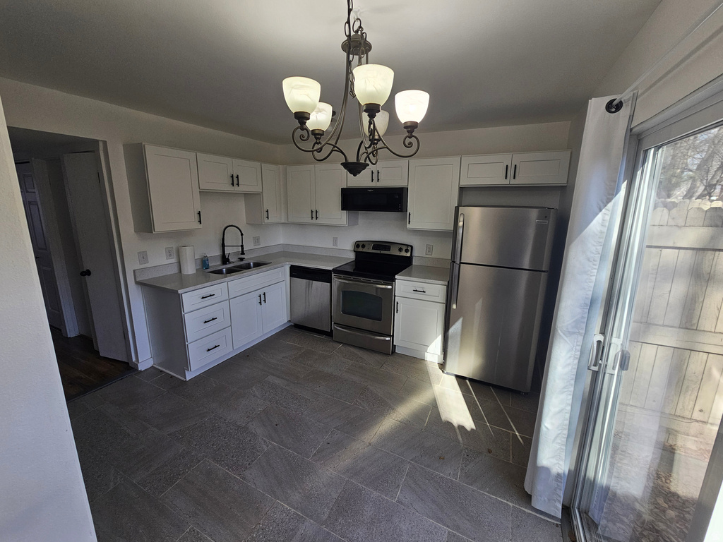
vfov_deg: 89.9
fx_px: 272
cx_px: 362
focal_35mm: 13
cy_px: 271
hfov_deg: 106.2
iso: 64
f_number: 2.2
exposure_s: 1/120
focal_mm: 2.2
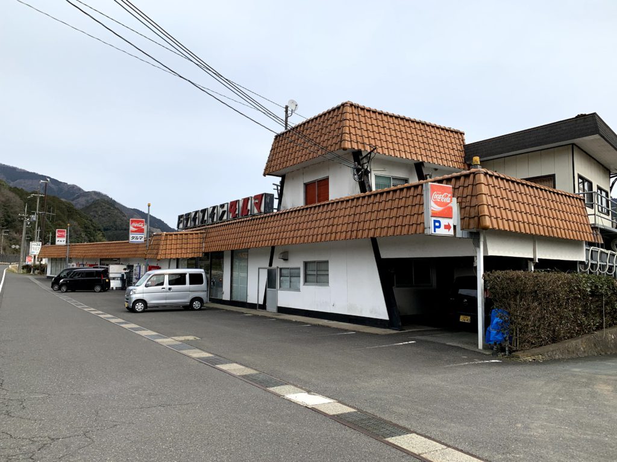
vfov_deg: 53.1
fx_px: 463
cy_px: 231
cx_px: 308
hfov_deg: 67.3
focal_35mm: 26
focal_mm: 4.25
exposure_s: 1/2208
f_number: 1.8
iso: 25
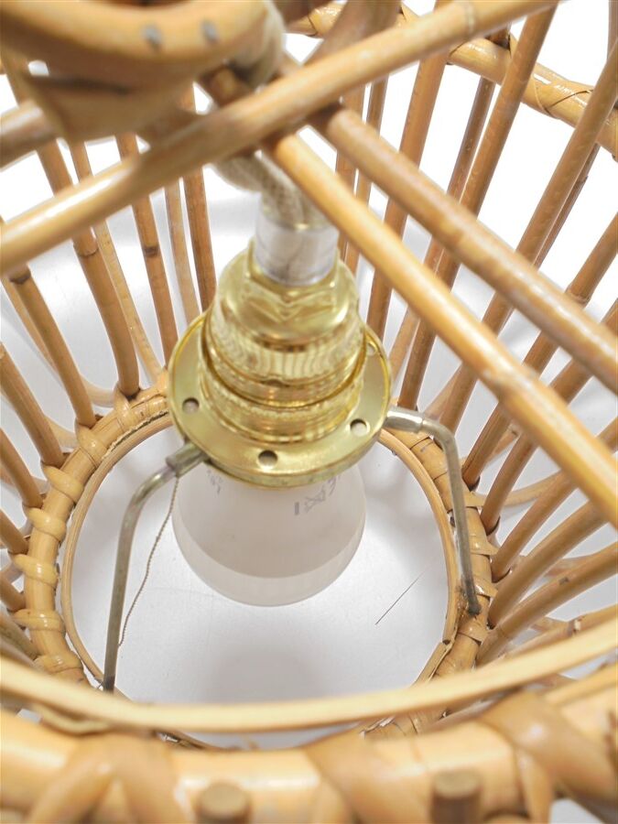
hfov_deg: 33.6
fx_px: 1024
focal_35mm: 43
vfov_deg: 43.9
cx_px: 309
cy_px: 412
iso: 160
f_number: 4.5
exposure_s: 1/30
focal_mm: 7.8
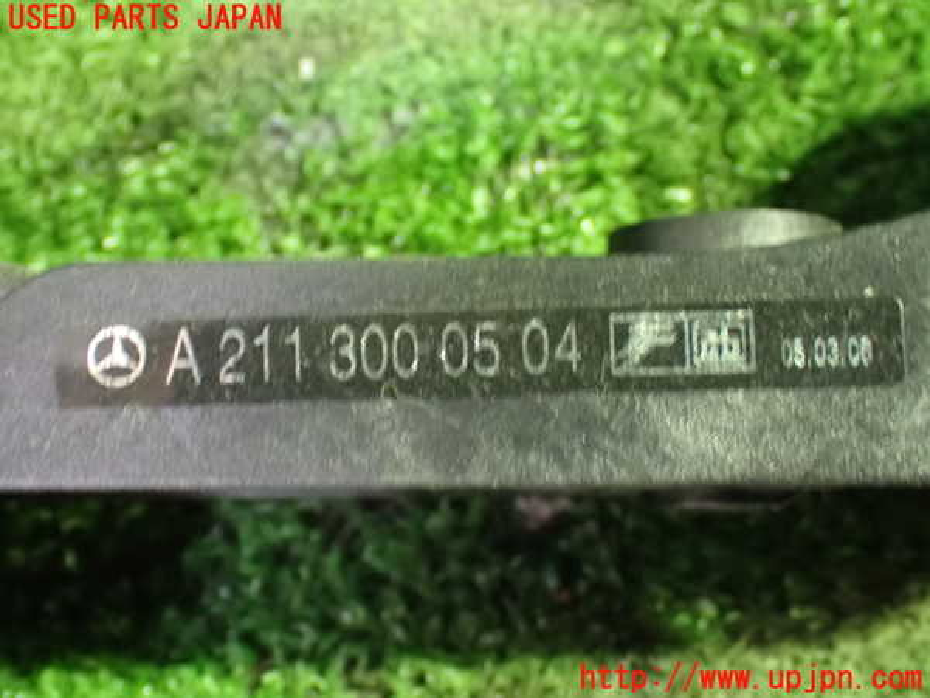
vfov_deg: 29.1
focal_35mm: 50
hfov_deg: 38.2
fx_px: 1343
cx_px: 465
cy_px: 349
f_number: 3.2
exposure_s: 1/10
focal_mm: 9.01
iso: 1600
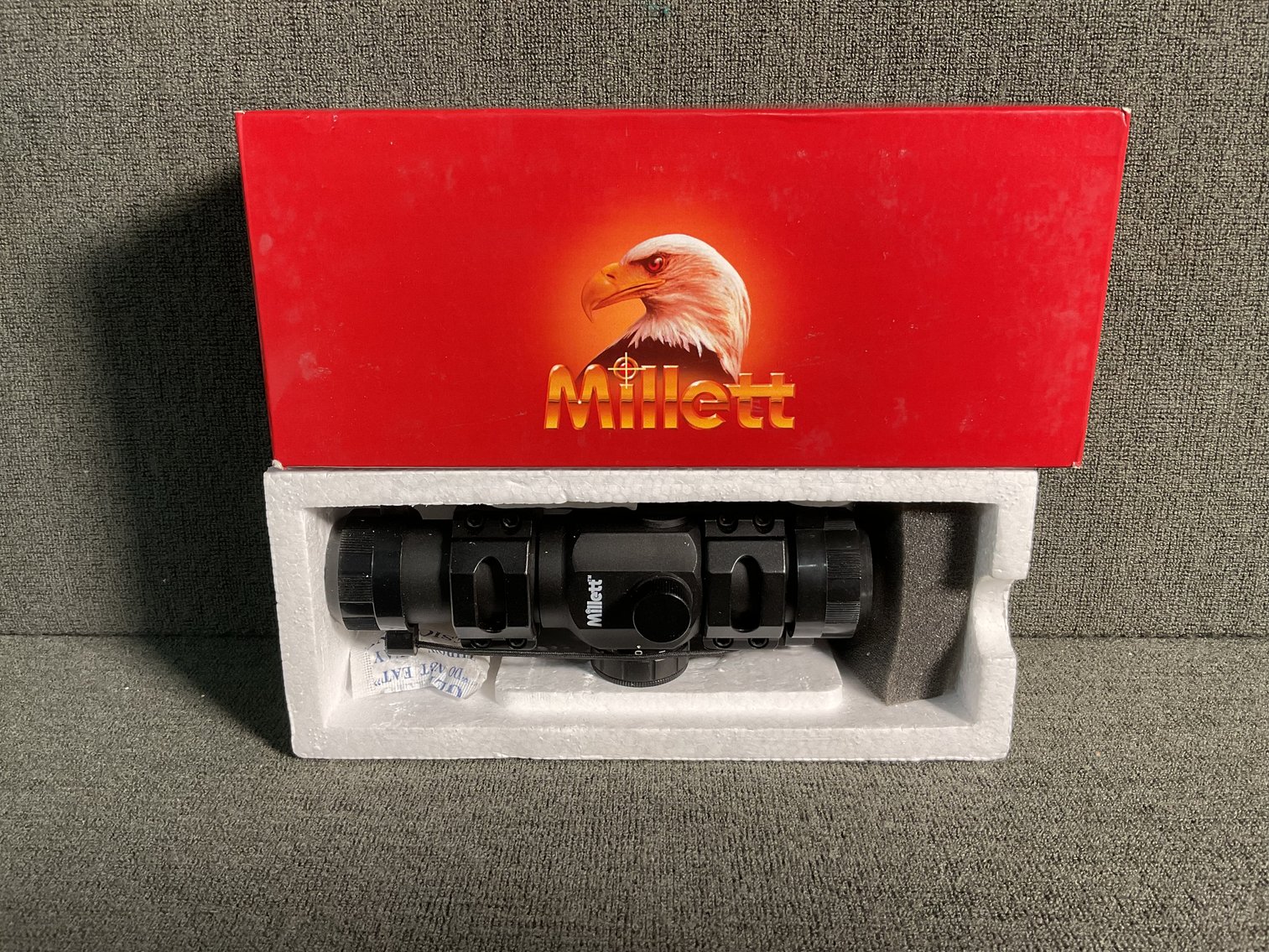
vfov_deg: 48.2
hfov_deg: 61.7
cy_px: 476
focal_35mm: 29
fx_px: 1063
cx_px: 634
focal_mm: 3
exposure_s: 1/60
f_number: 1.8
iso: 80
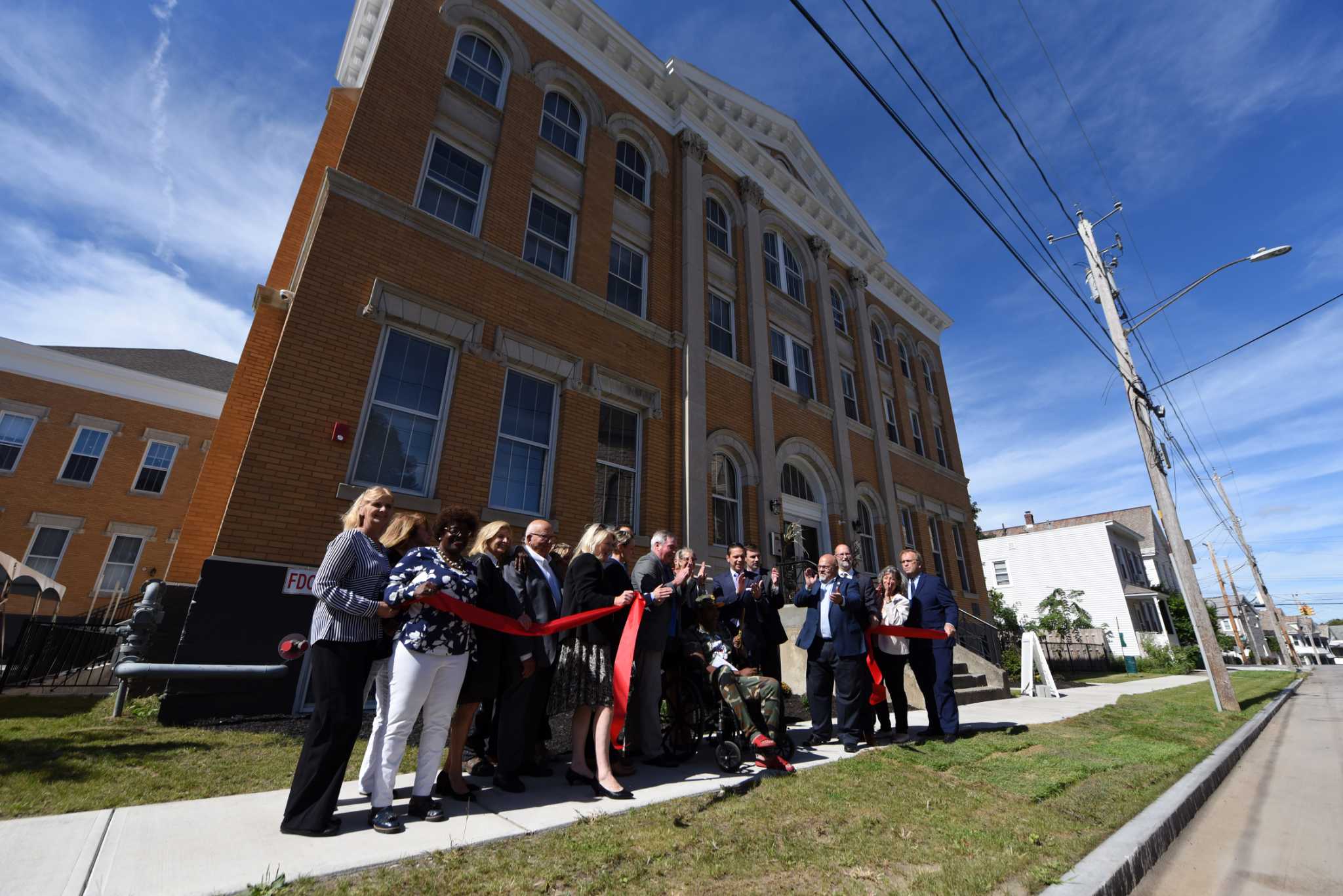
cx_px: 672
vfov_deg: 64.6
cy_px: 448
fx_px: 709
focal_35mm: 19
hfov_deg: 86.9
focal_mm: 19
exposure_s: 1/4000
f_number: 5.6
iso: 500
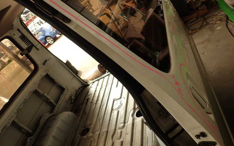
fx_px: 172
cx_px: 118
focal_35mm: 27
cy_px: 69
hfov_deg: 68.4
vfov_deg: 46.0
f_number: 2.8
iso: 100
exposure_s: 1/200
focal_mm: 4.5
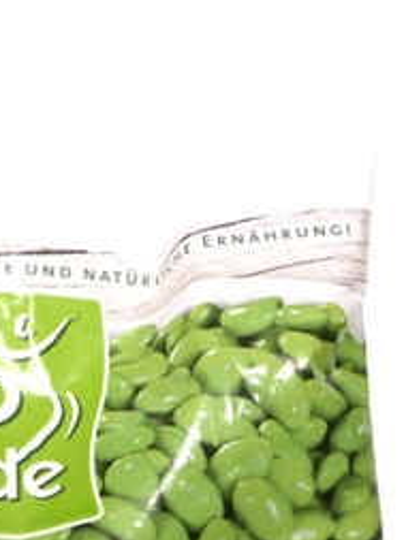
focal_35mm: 152
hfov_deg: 9.7
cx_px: -59
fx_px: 2375
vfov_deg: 13.0
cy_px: 356
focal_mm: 22.7
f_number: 16
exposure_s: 1/50
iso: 800
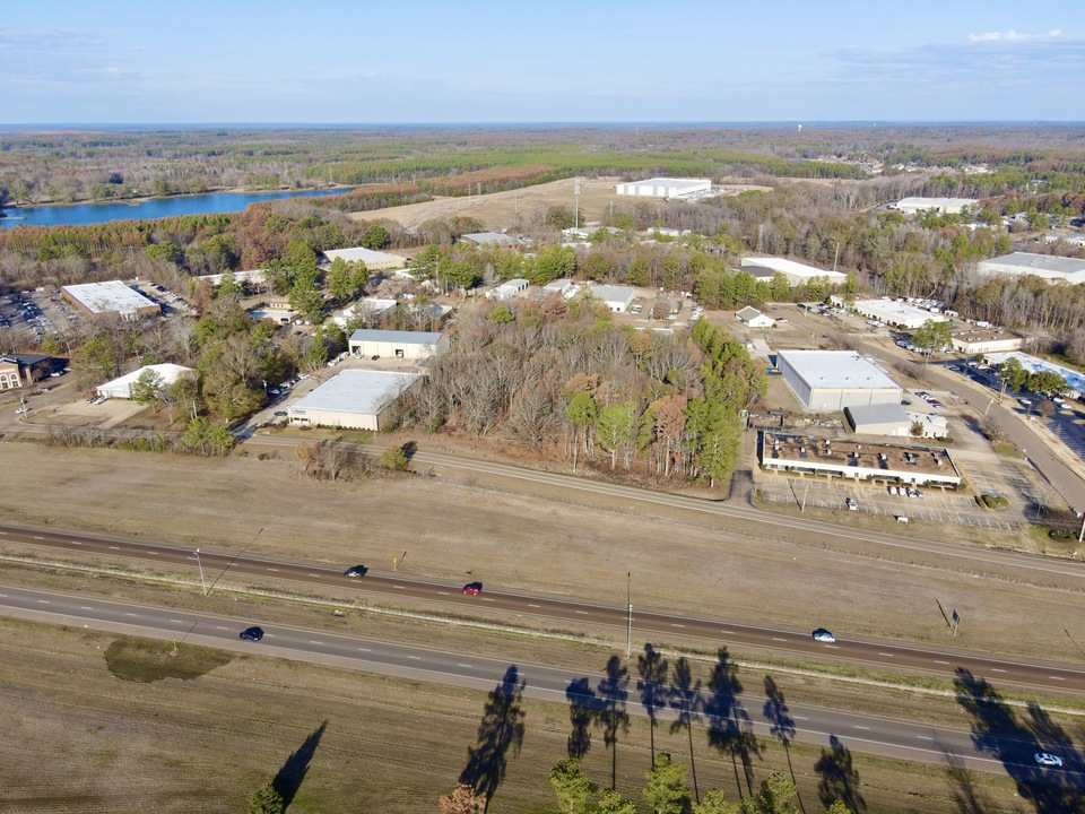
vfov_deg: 56.8
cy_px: 407
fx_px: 752
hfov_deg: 71.6
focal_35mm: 24
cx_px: 542
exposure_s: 1/640
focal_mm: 4.5
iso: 100
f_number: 2.8
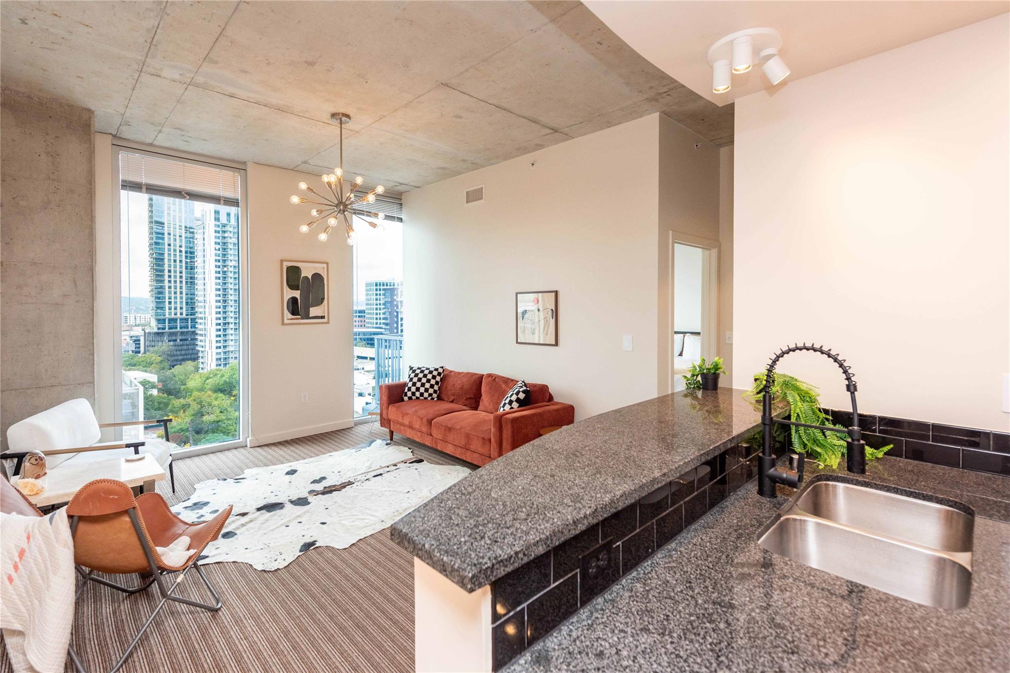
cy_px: 336
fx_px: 449
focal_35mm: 16
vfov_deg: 73.8
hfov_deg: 96.7
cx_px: 505
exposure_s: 1/125
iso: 560
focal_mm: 16
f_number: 5.6
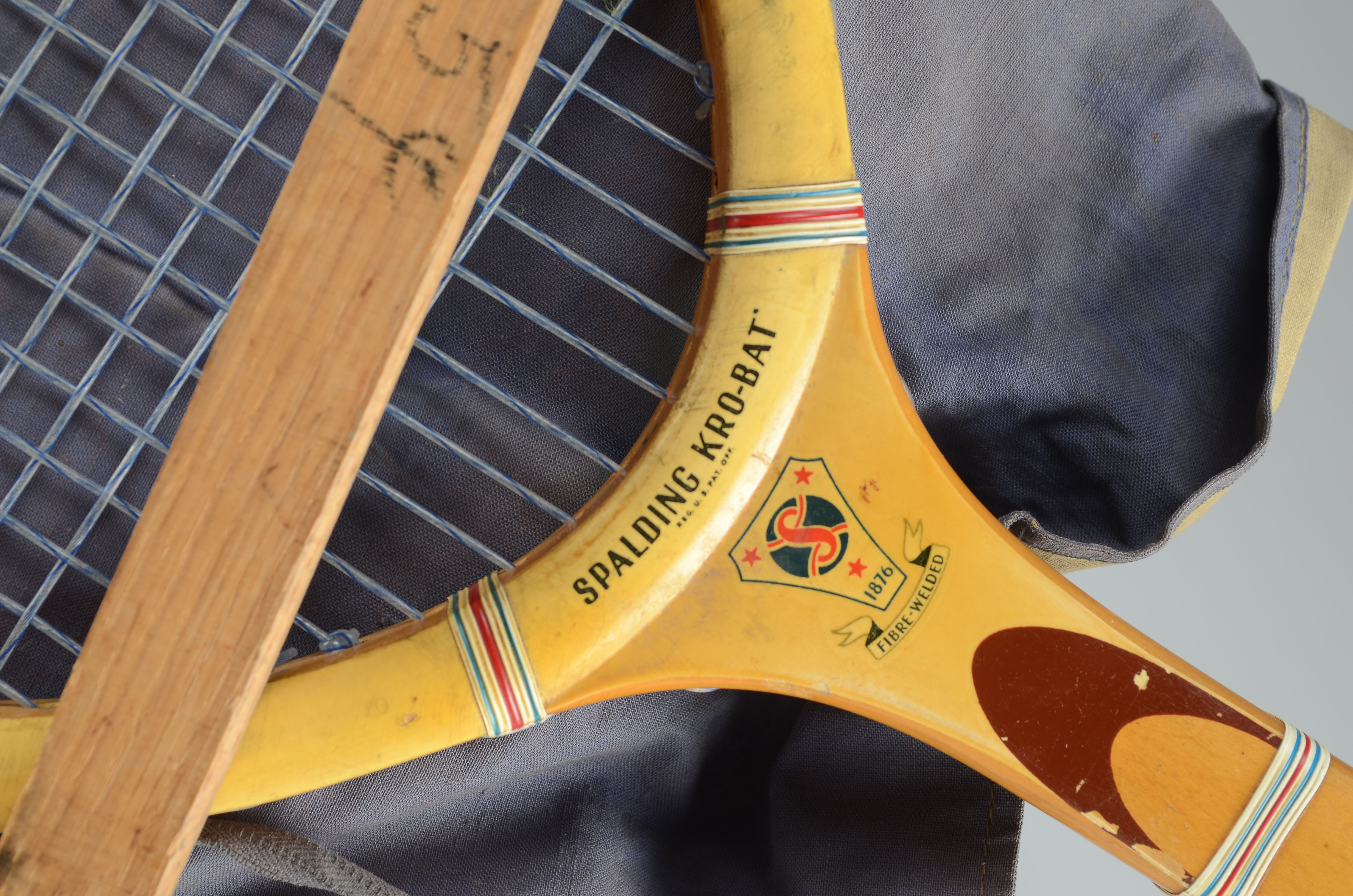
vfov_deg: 19.6
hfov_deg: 29.3
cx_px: 676
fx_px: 2588
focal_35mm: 69
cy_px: 448
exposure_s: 1/80
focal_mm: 46
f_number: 10
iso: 100
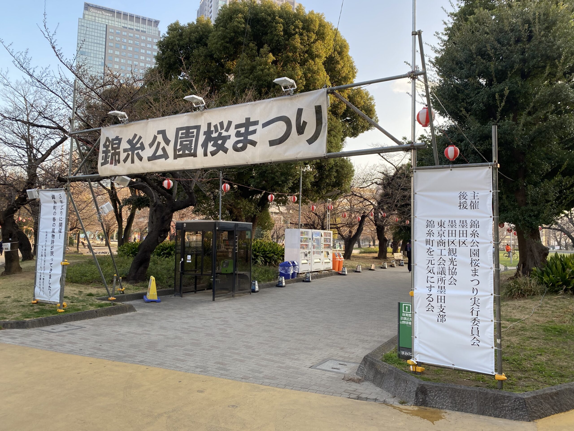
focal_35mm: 26
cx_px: 287
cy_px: 216
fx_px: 431
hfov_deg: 67.3
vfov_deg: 53.1
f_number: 1.8
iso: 32
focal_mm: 4.25
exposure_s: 1/200
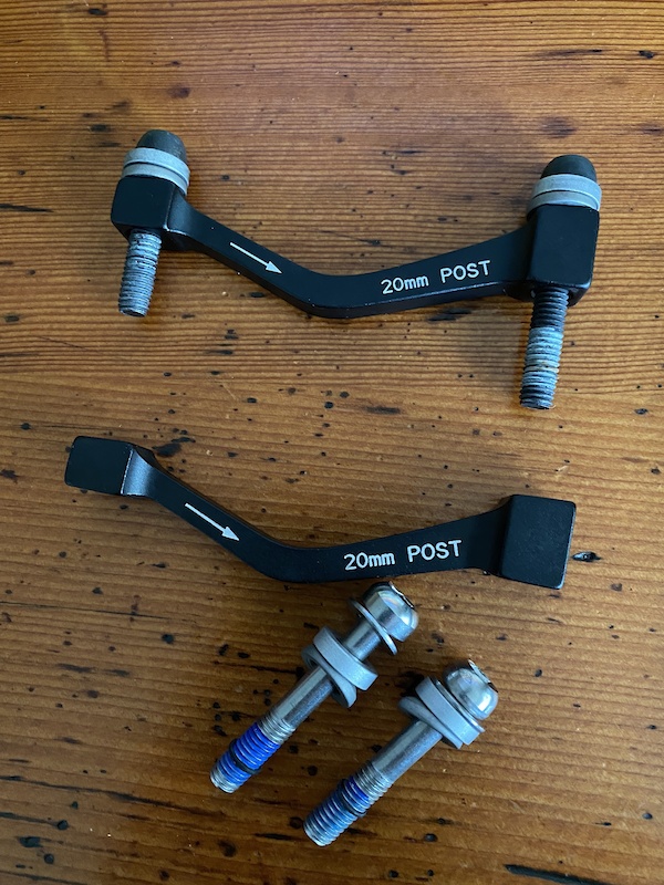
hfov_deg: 53.1
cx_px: 332
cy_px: 442
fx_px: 665
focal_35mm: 26
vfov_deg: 67.3
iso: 800
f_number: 1.8
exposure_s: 1/30
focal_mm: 4.25
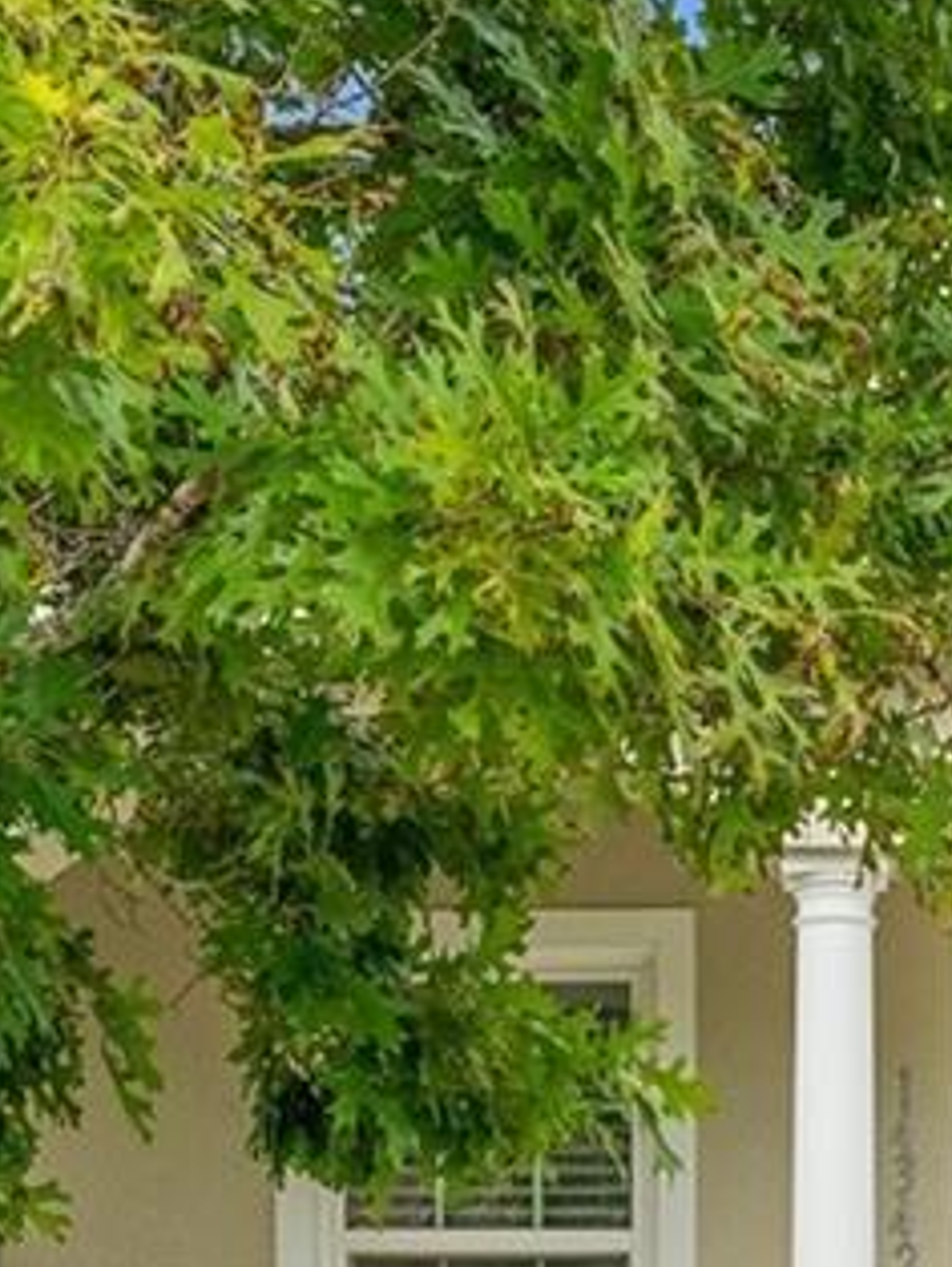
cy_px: 1687
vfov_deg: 19.3
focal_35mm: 93
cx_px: 867
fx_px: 3406
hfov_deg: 15.7
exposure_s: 1/320
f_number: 9
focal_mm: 19
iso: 800
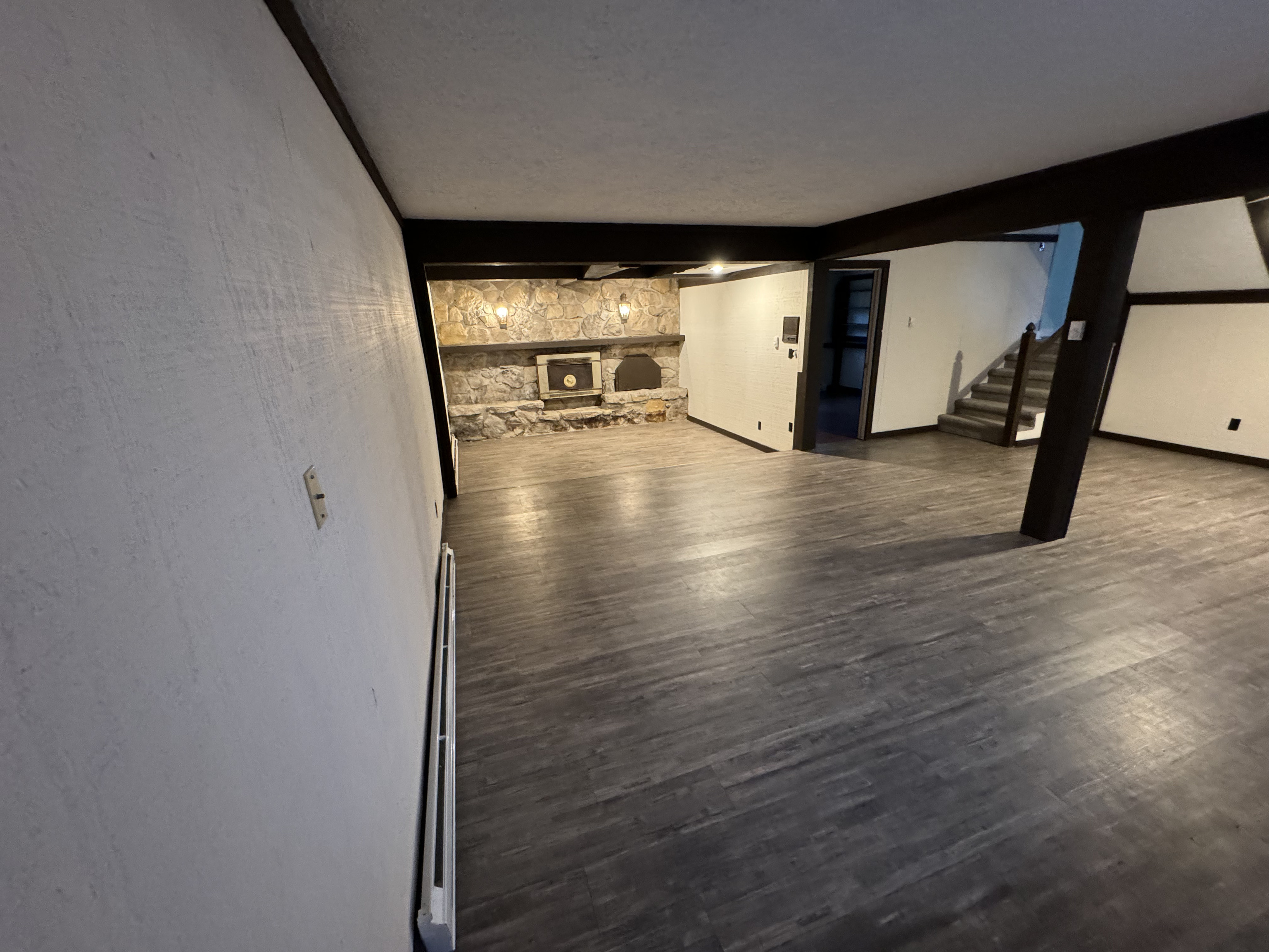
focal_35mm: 14
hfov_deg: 102.1
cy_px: 476
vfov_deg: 85.7
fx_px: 513
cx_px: 634
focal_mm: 2.22
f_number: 2.2
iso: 640
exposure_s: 1/60
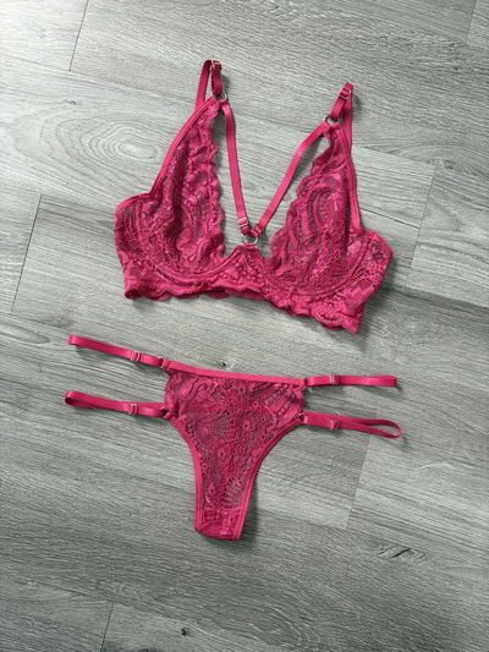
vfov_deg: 67.3
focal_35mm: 26
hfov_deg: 53.1
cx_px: 244
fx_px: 490
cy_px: 326
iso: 200
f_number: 1.6
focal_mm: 5.96
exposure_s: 1/50
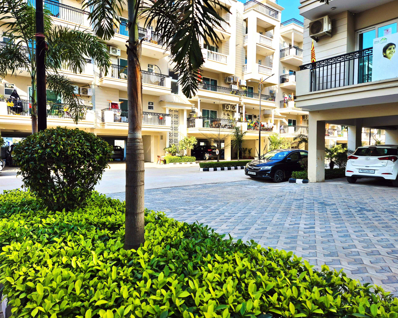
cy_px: 159
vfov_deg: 58.8
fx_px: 283
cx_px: 199
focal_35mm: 24
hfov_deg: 70.3
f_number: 1.8
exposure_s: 1/834
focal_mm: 5.4
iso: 25
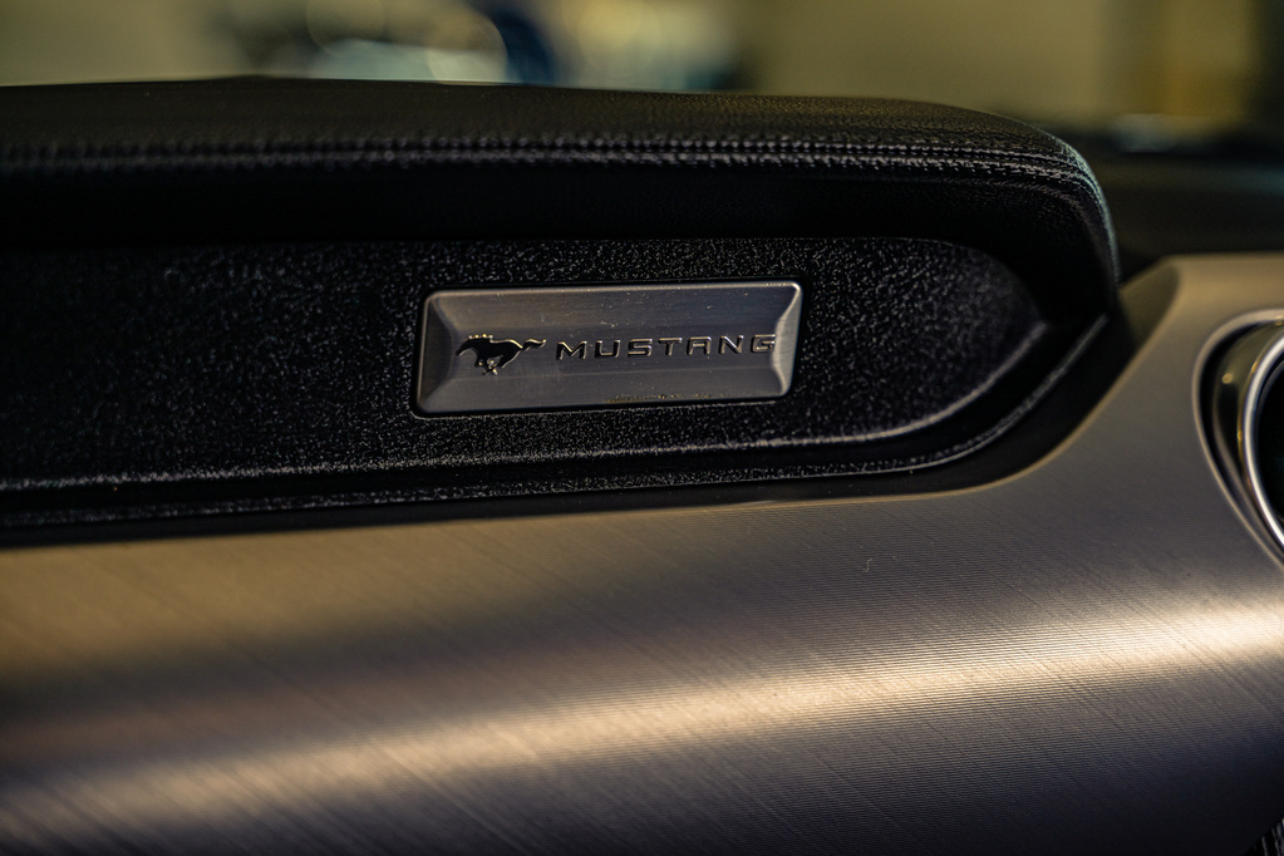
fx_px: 2675
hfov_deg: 27.0
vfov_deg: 18.2
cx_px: 642
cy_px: 428
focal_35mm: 75
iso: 250
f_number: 3.5
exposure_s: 1/200
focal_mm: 75
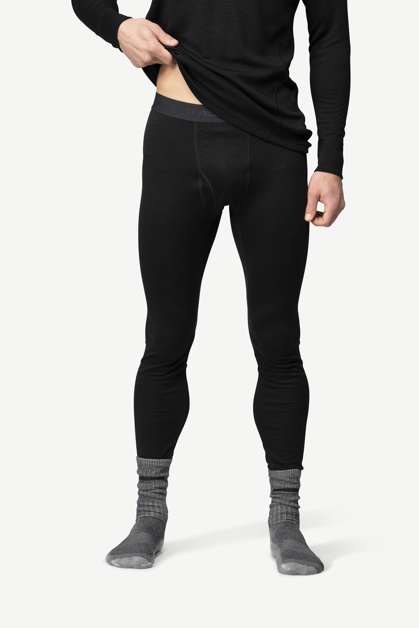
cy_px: 314
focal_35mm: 115
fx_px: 2008
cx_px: 210
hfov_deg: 11.9
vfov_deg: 17.8
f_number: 5
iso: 500
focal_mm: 115
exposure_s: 1/60
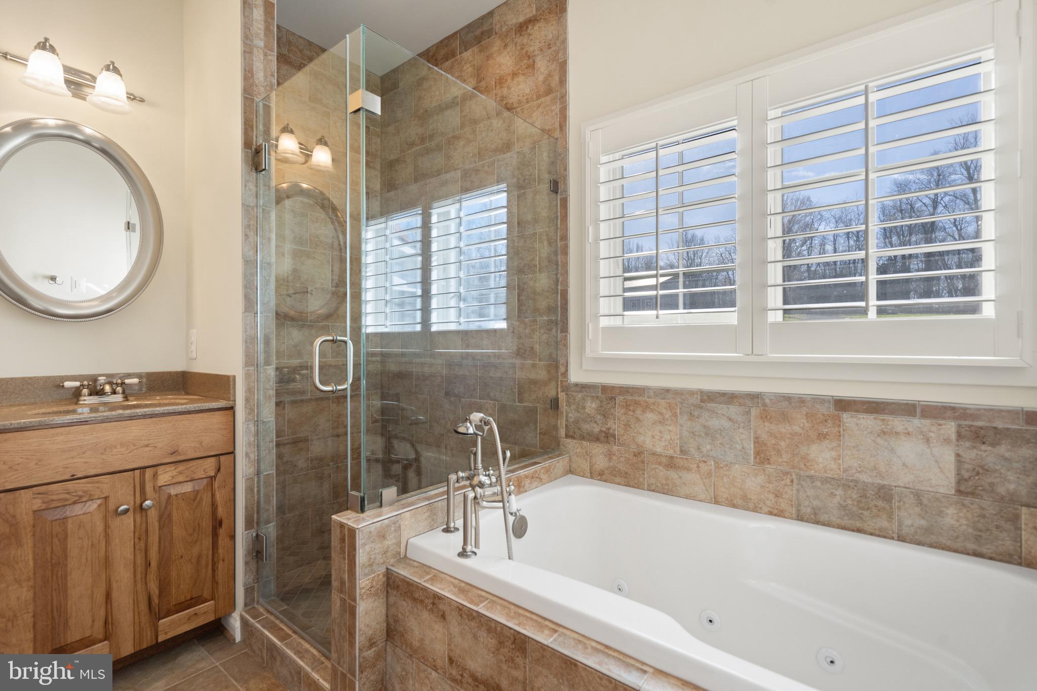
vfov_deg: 73.7
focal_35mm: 16
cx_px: 518
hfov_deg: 96.7
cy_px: 346
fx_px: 461
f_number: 8
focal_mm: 16
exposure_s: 1/60
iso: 500
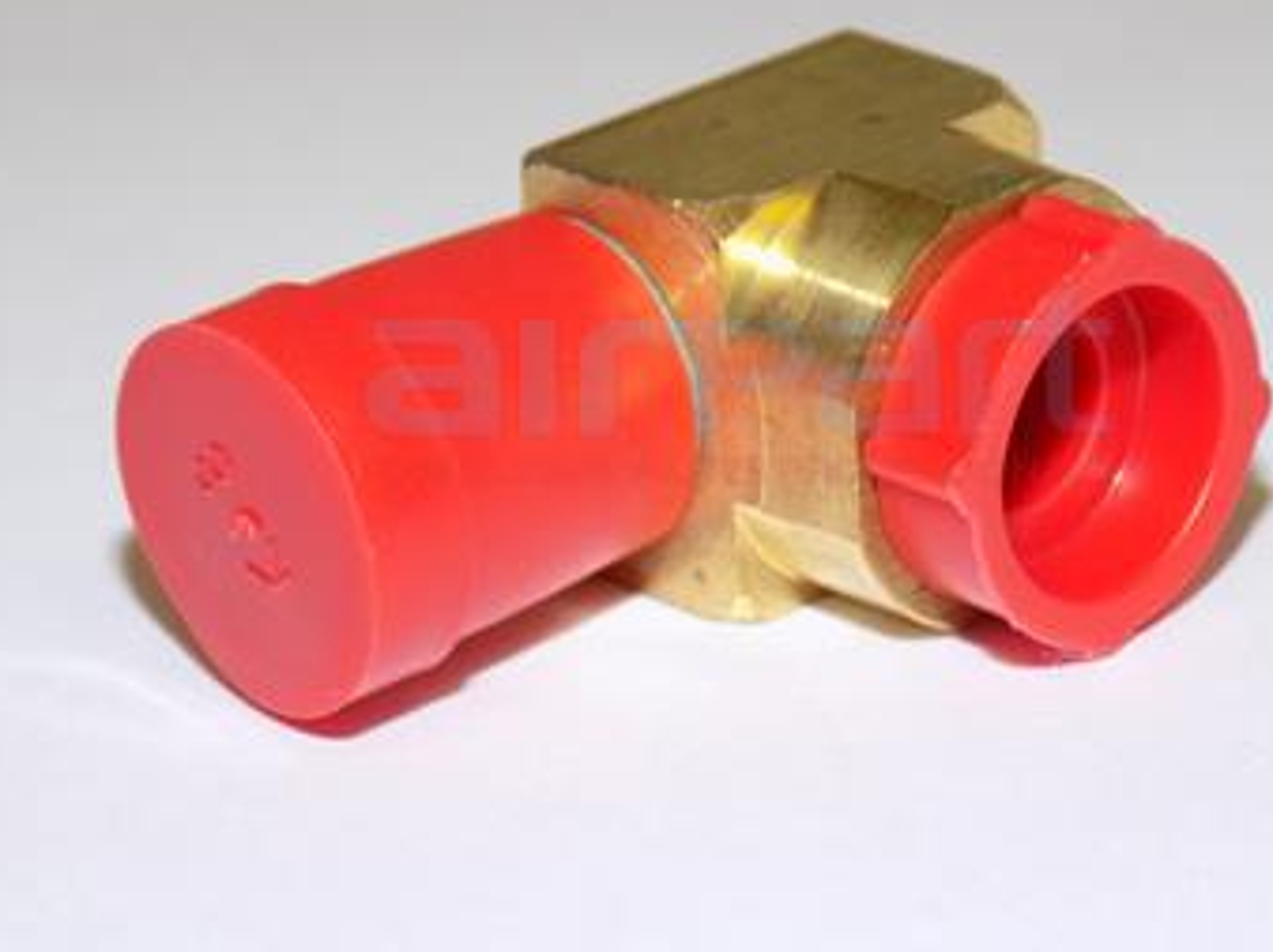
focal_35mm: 144
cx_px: 753
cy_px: 420
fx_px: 5292
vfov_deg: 10.3
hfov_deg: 13.7
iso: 200
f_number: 4.8
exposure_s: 1/30
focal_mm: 20.9
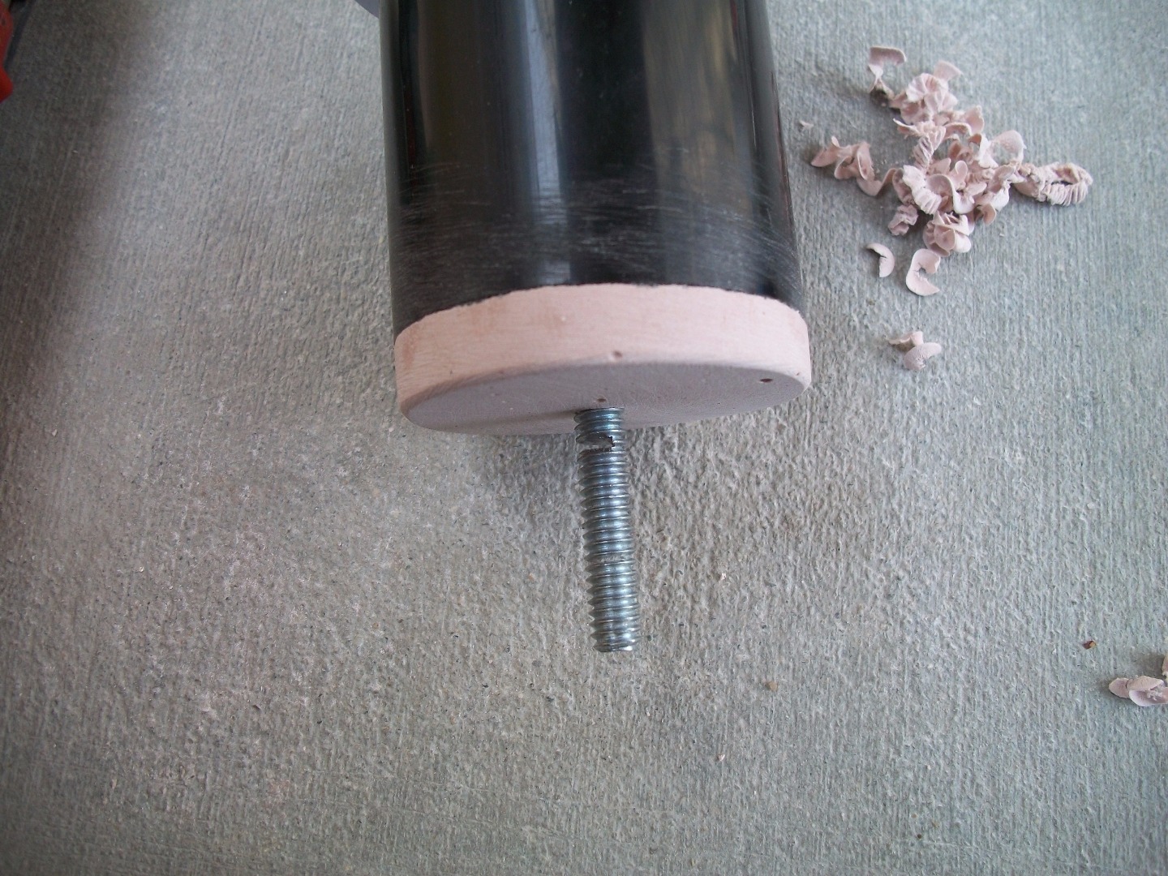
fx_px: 1080
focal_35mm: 32
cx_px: 584
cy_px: 438
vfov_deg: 44.2
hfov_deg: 56.8
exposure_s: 1/100
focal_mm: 5.7
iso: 80
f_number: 2.9
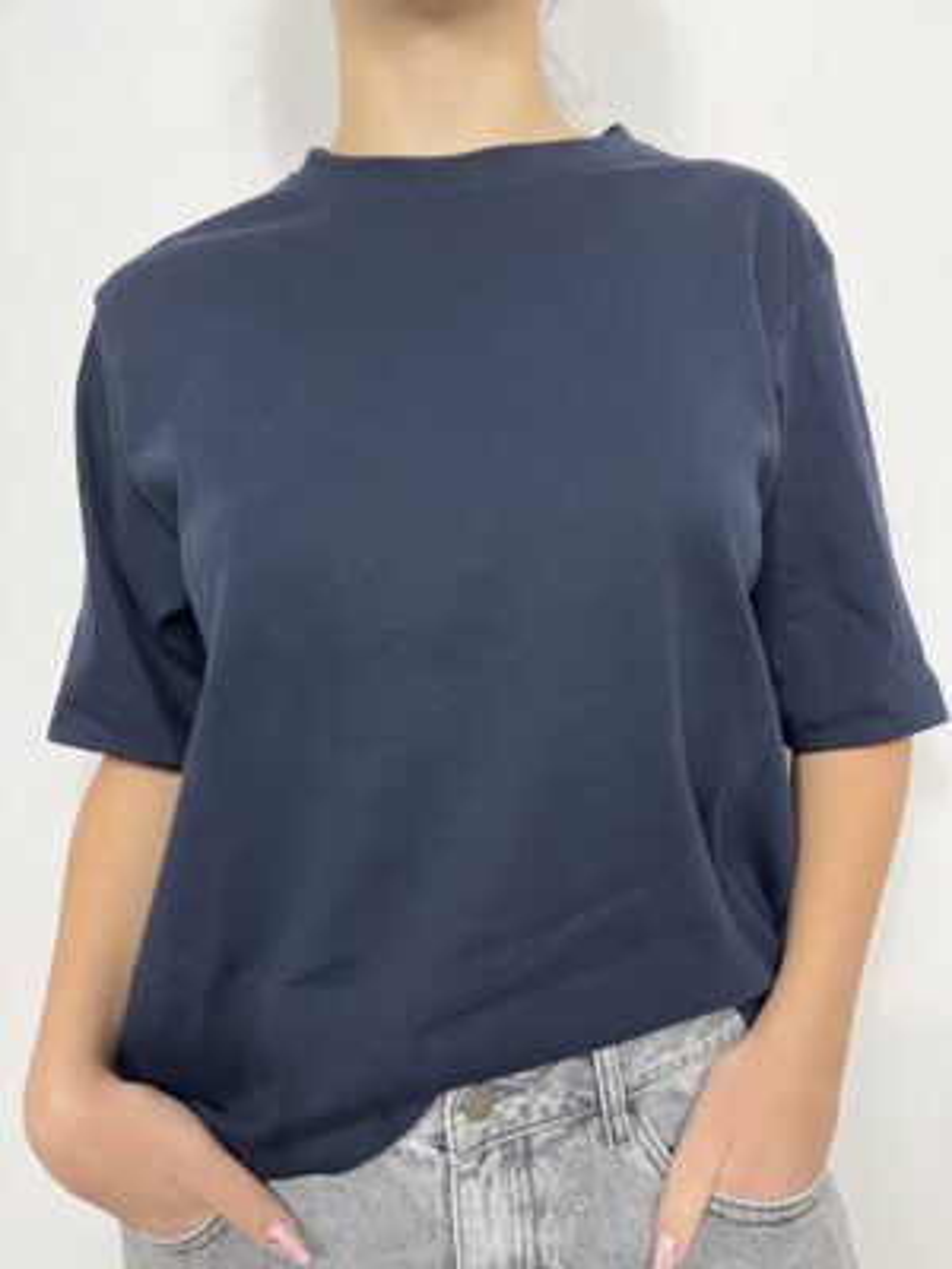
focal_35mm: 26
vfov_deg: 67.3
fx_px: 953
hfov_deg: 53.1
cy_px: 634
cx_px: 476
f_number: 1.6
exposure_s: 1/50
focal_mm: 5.1
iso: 200
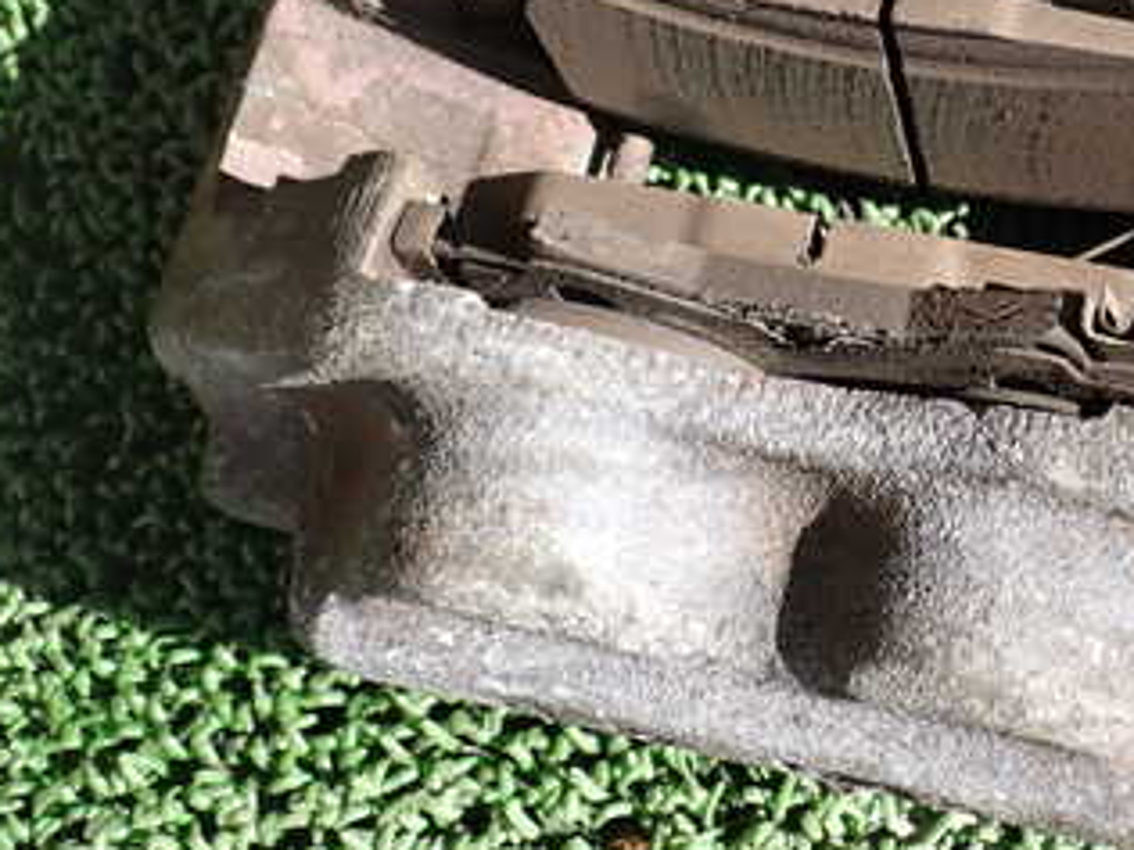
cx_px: 922
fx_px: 1867
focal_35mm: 57
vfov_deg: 25.3
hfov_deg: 32.8
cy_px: 186
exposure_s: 1/320
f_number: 3.2
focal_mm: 5.4
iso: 100
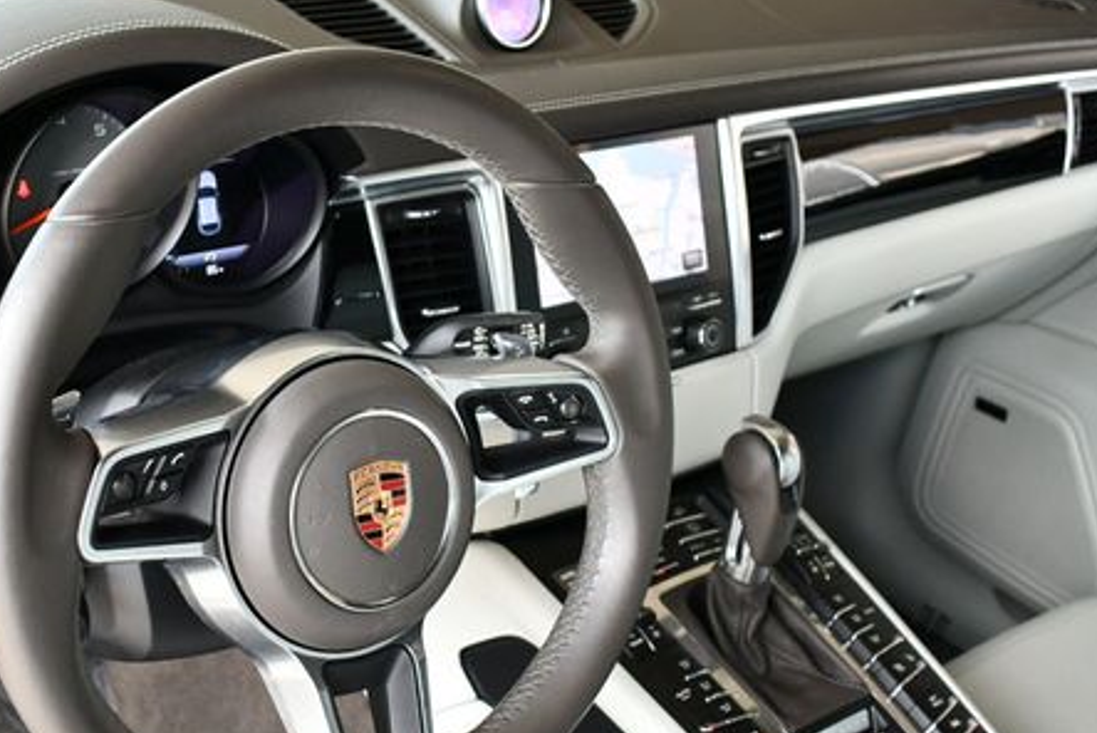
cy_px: 421
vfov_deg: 26.0
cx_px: 401
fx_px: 1586
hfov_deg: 37.9
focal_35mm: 52
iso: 800
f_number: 3.5
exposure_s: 1/250
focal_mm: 18
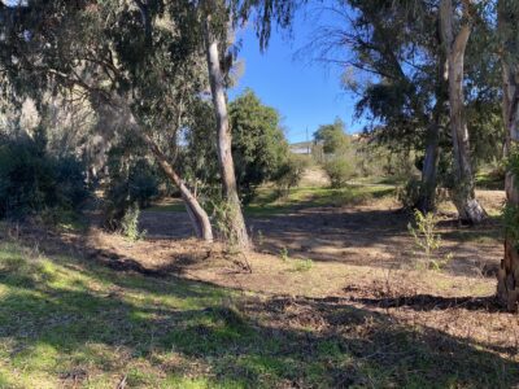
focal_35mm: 26
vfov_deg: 53.1
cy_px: 194
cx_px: 260
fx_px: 390
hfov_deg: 67.3
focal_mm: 4.25
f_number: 1.8
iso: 32
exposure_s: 1/524
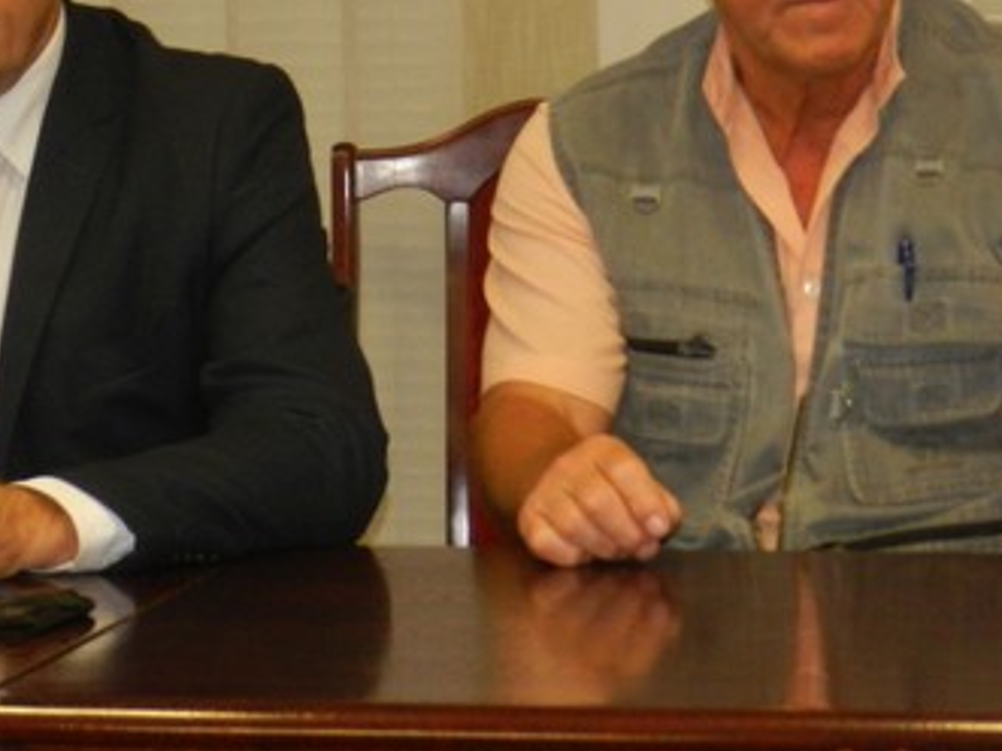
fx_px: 8044
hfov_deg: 7.1
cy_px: 130
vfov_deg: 5.3
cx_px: 30
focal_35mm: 278
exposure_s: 1/30
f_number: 4.8
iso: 450
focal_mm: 20.5
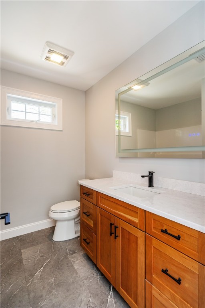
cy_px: 154
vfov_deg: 93.3
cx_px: 102
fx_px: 145
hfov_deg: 70.4
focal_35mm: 17
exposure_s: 1/30
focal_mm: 17
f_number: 6.3
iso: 320
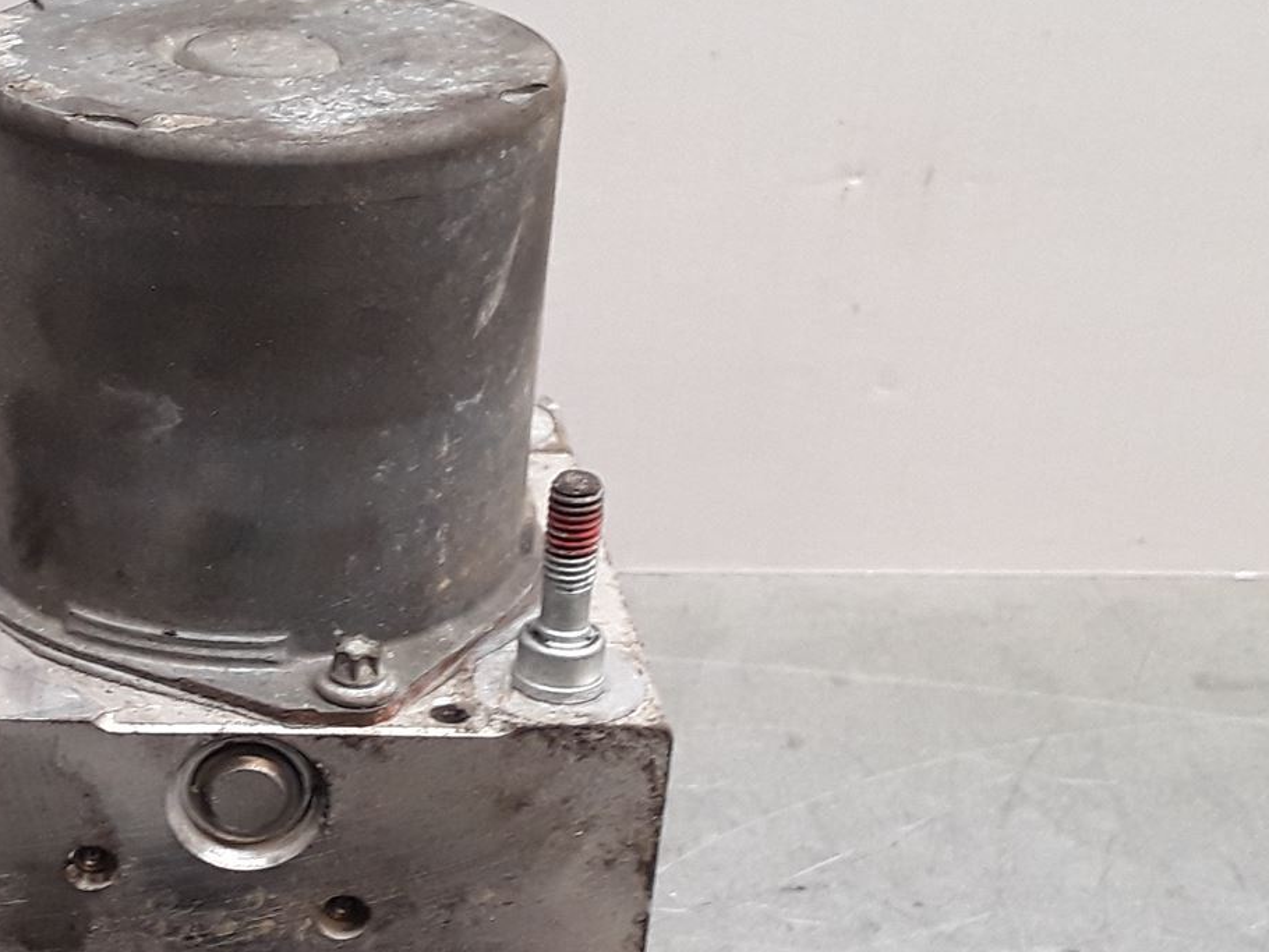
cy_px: 684
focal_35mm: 63
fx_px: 2310
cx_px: 165
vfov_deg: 23.1
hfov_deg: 29.6
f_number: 1.9
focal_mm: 2.91
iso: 50
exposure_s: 1/50
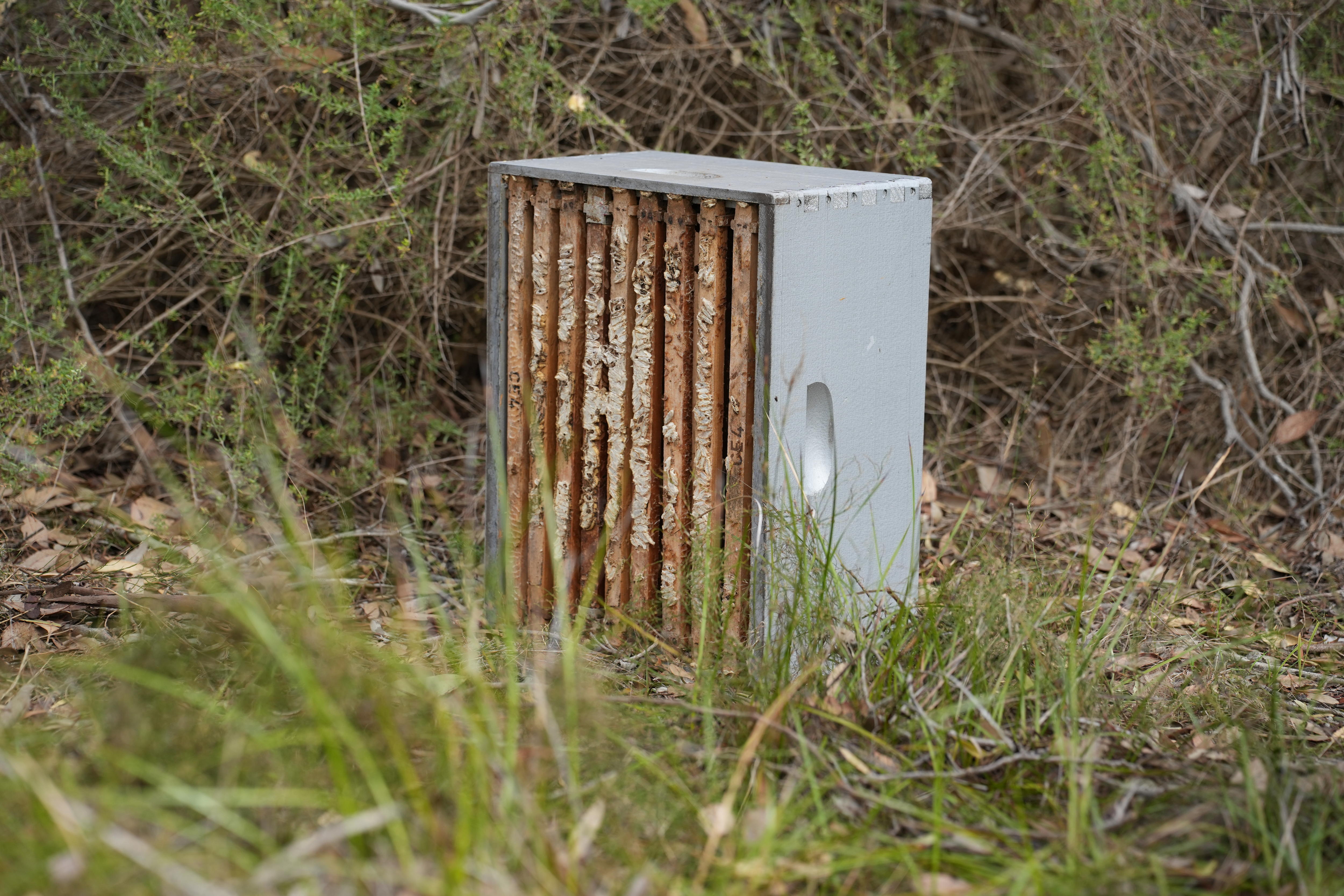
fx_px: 3845
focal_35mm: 103
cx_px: 672
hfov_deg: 19.8
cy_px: 448
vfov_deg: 13.3
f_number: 4
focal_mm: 103
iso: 320
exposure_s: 1/160
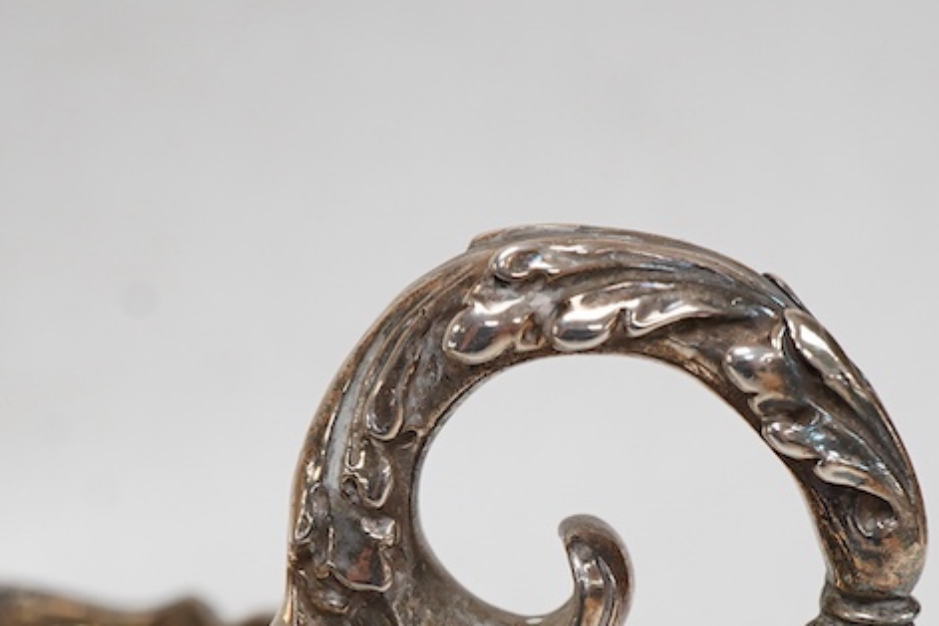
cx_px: 580
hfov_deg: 23.6
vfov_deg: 15.8
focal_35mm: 86
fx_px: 2243
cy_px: 490
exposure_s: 1/125
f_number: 10
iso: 1250
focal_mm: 30
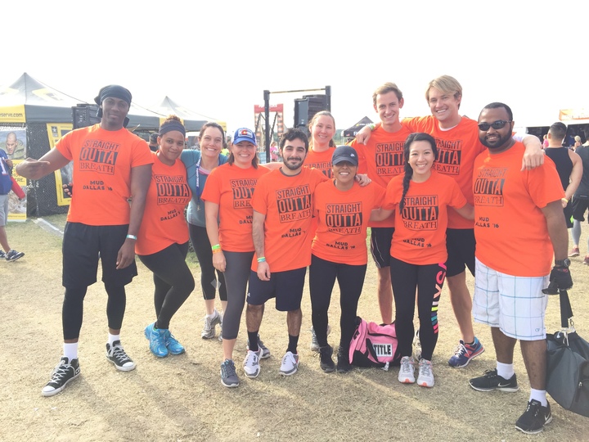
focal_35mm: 29
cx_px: 294
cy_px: 221
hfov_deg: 61.7
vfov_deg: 48.2
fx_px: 493
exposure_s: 1/252
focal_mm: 4.15
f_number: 2.2
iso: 32
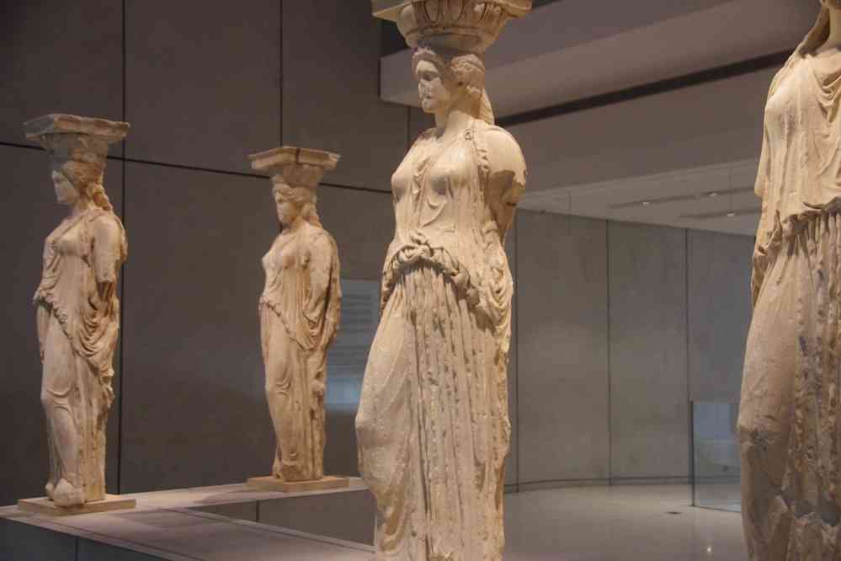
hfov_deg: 40.3
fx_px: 1145
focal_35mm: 49
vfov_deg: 27.5
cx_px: 420
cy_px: 280
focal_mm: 32.5
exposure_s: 1/40
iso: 3200
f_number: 4
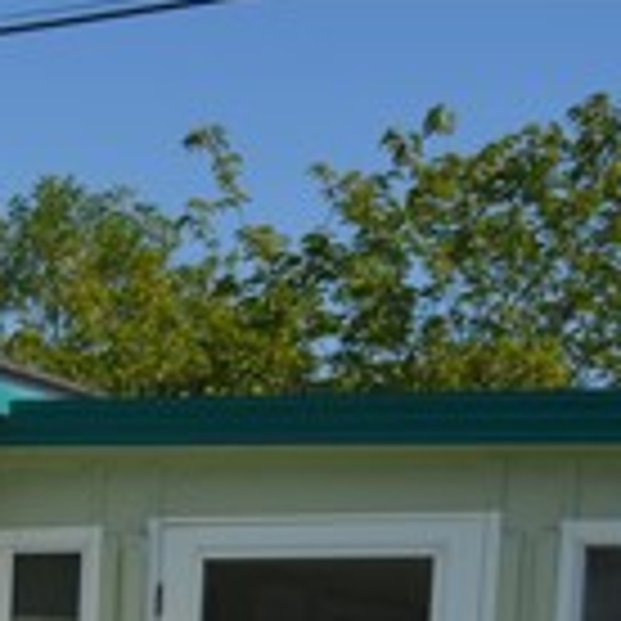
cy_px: 945
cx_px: -531
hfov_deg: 14.3
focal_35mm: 106
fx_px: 2151
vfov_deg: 15.1
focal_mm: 18
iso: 100
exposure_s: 1/320
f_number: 9
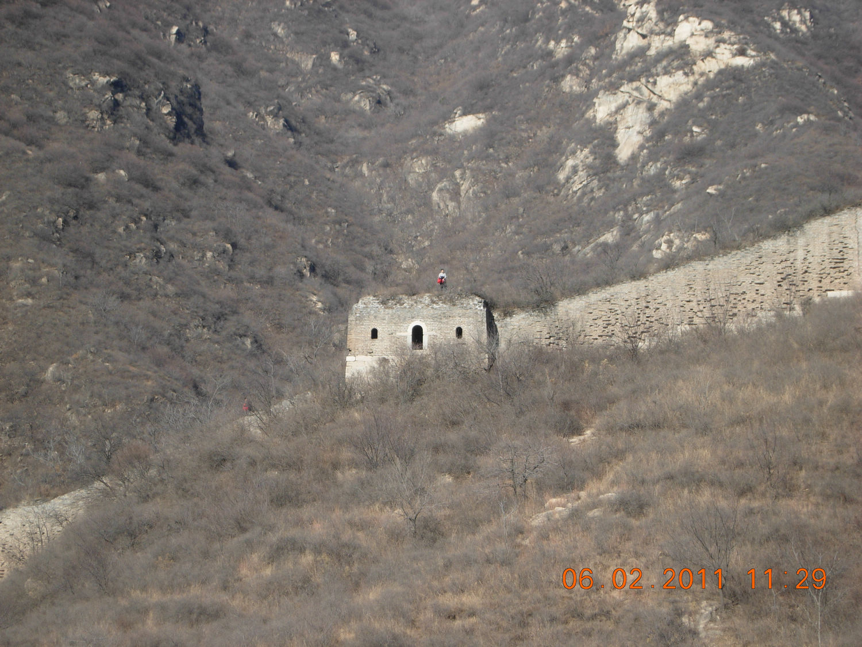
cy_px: 324
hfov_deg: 15.6
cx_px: 431
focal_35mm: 126
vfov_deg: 11.8
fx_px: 3138
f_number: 5.8
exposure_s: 1/322
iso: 50
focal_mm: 26.3
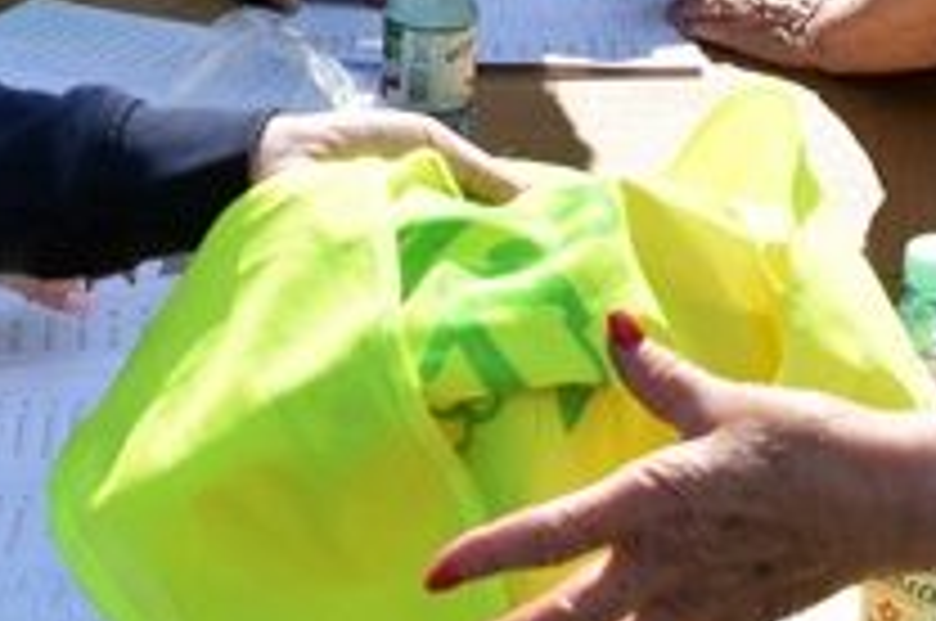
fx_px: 3037
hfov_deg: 17.5
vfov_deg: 11.1
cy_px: -387
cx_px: 540
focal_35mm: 117
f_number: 6.3
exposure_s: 1/1600
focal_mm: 18
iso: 400
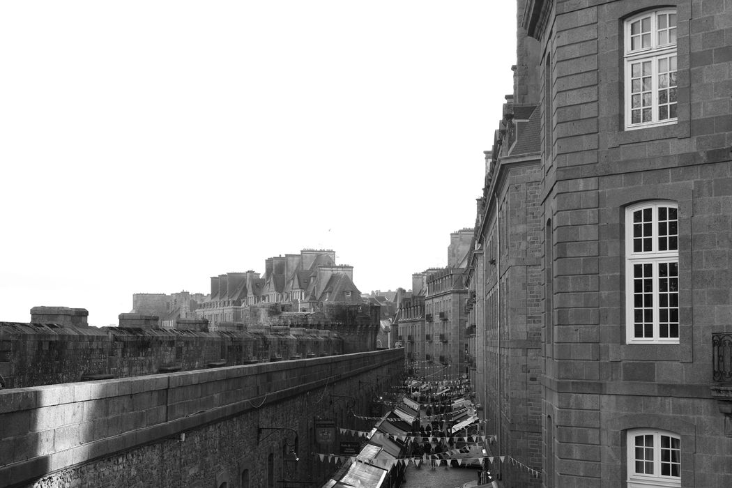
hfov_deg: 39.6
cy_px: 244
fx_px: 1017
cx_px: 366
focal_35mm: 50
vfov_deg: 27.0
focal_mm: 50
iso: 100
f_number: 8
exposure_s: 1/100
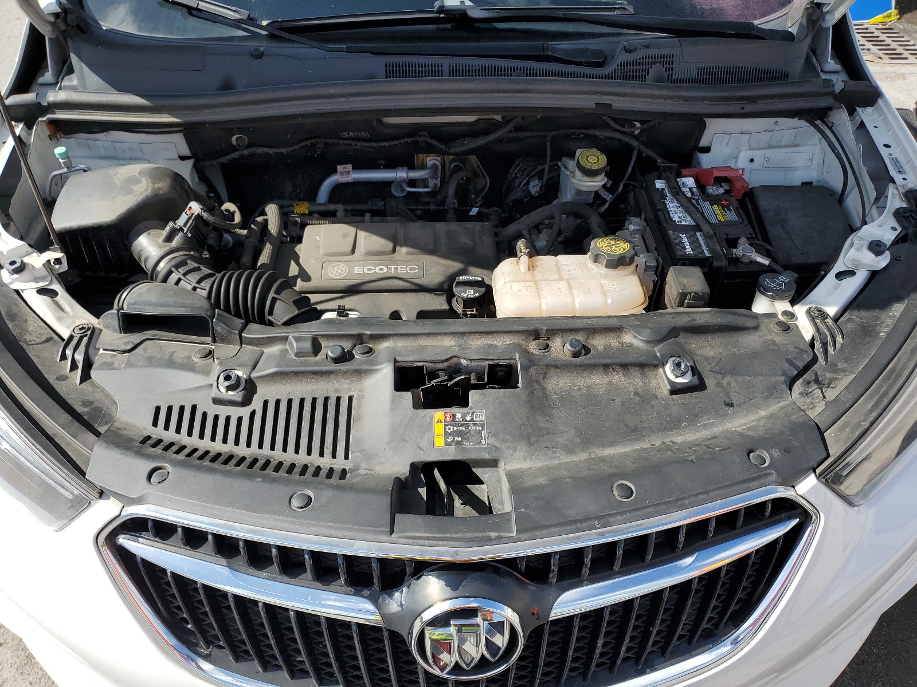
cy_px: 344
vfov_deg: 53.1
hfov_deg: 67.3
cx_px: 458
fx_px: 689
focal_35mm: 26
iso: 50
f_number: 1.5
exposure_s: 1/2000
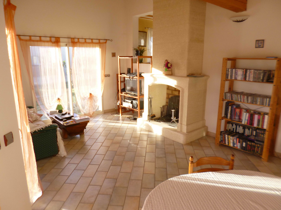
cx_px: 140
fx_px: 195
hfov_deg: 71.6
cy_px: 105
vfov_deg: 56.8
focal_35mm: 24
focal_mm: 4.3
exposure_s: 1/125
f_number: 2.5
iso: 100
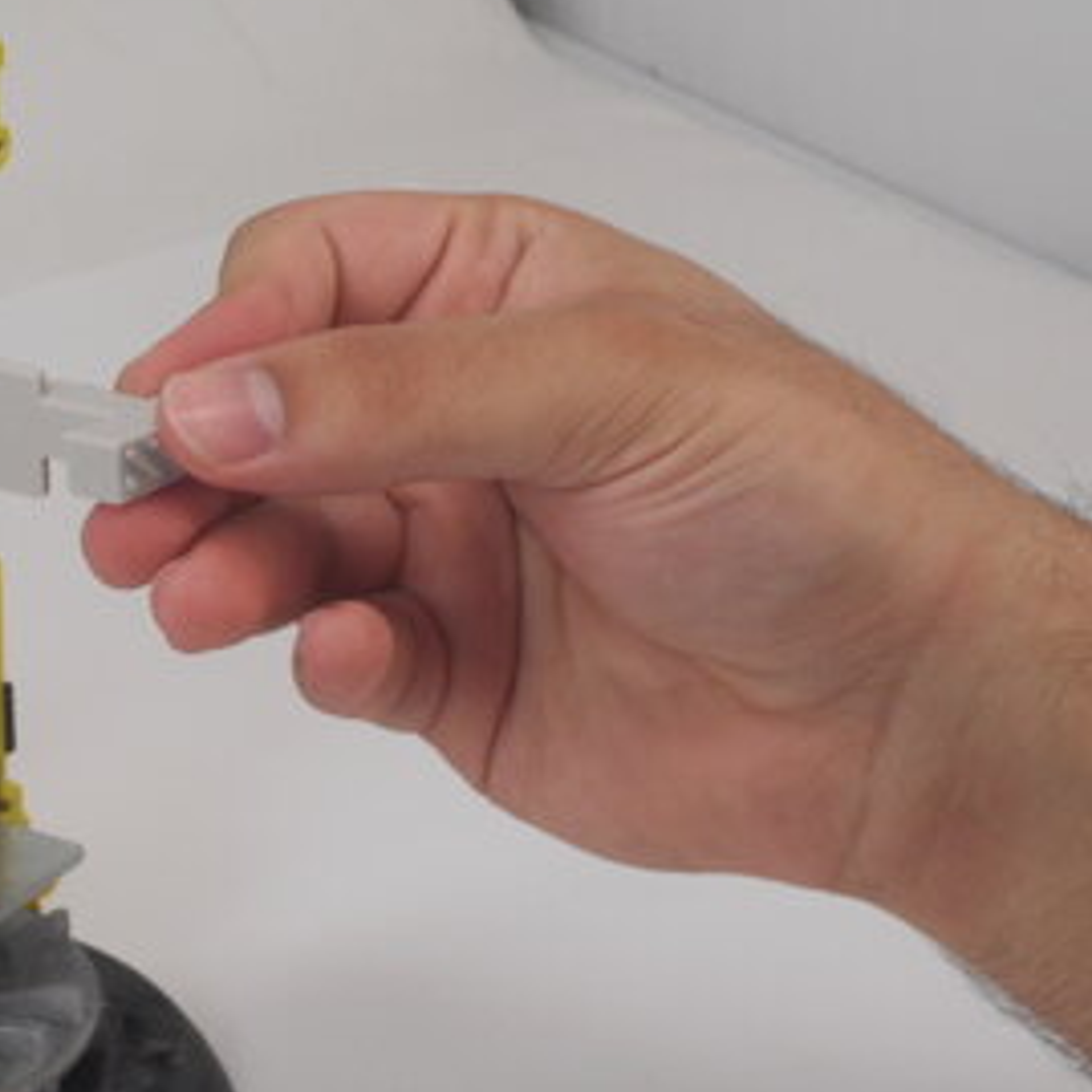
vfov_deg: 11.6
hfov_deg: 11.5
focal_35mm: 150
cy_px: 641
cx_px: 28
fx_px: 5354
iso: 140
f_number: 5.5
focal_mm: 13.8
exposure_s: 1/60
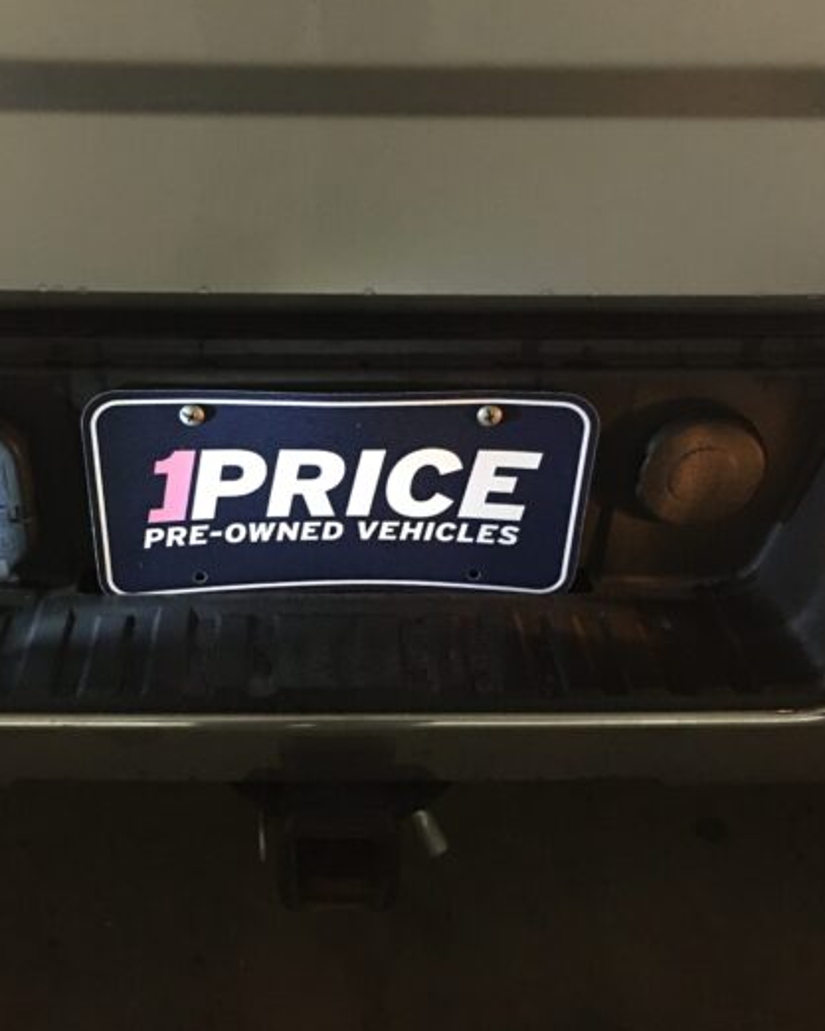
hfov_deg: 39.0
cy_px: 514
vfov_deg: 47.9
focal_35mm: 38
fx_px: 1159
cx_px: 328
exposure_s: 1/4
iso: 160
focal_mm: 4.15
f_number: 2.2
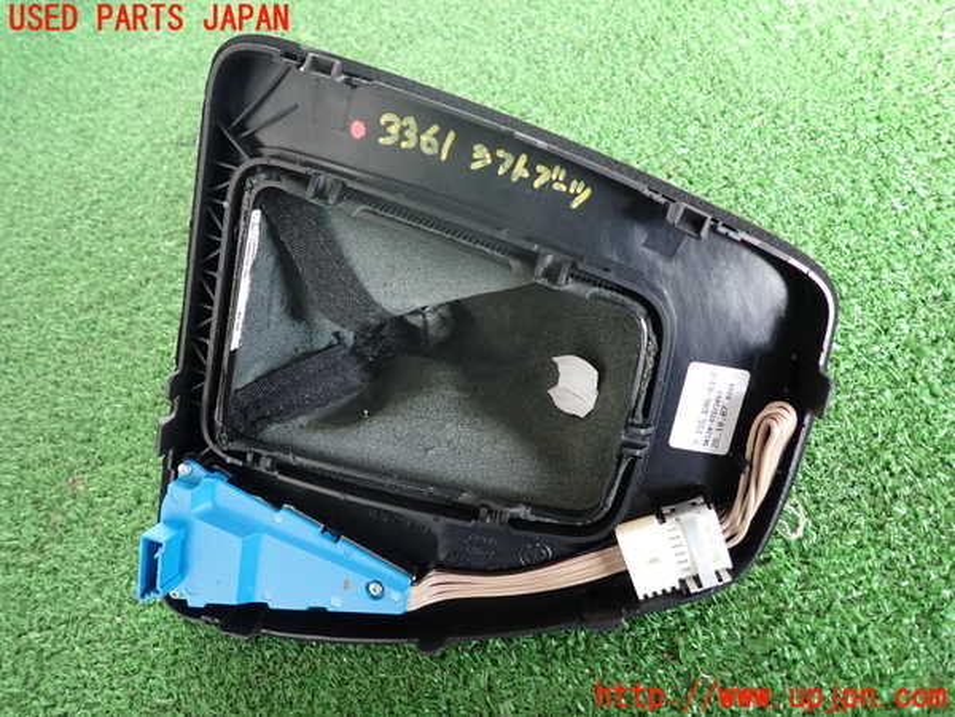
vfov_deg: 54.9
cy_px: 358
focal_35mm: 25
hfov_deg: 69.4
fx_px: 690
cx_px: 478
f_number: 2
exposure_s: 1/50
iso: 200
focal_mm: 4.5
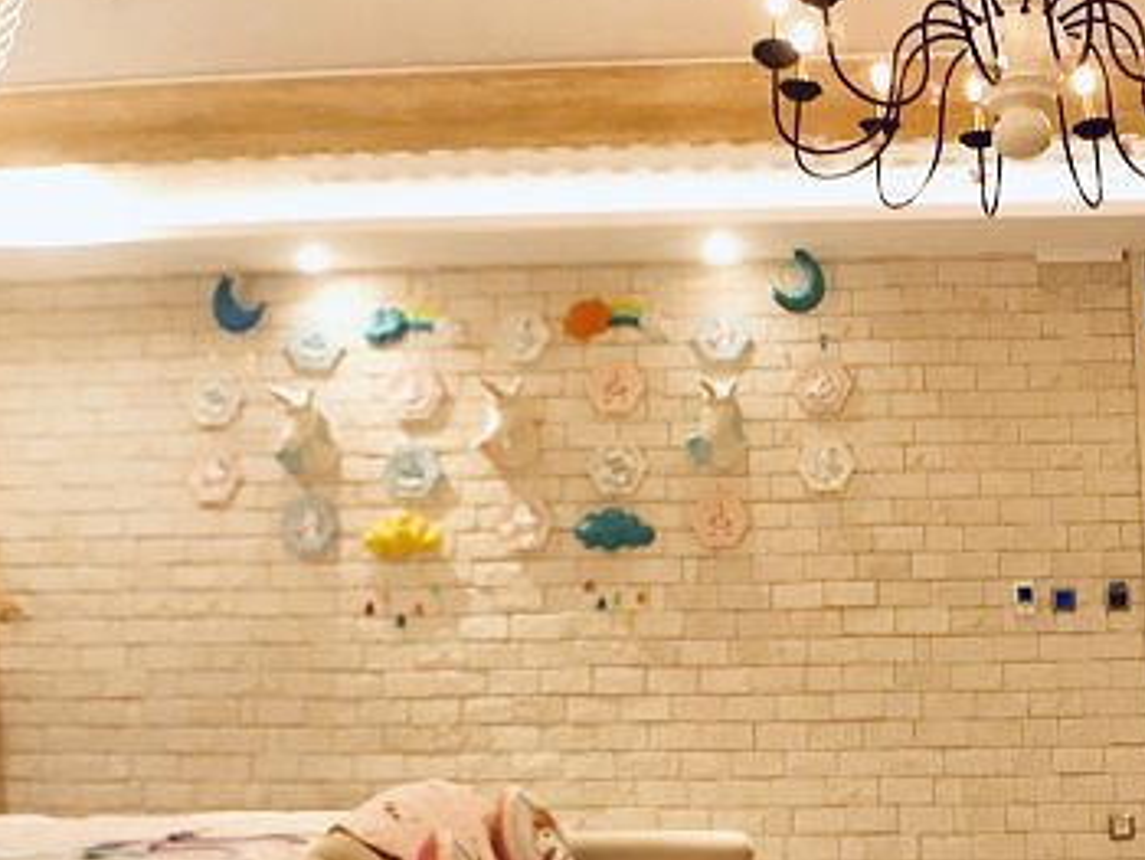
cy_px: 461
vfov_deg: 23.0
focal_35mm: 64
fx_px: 2118
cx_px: 716
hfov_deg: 30.1
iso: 100
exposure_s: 1/15
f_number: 1.8
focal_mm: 3.99
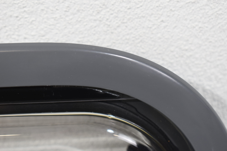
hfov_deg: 28.1
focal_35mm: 72
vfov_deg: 18.9
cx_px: 114
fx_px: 454
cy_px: 76
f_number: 5.6
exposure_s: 1/60
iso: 560
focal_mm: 48
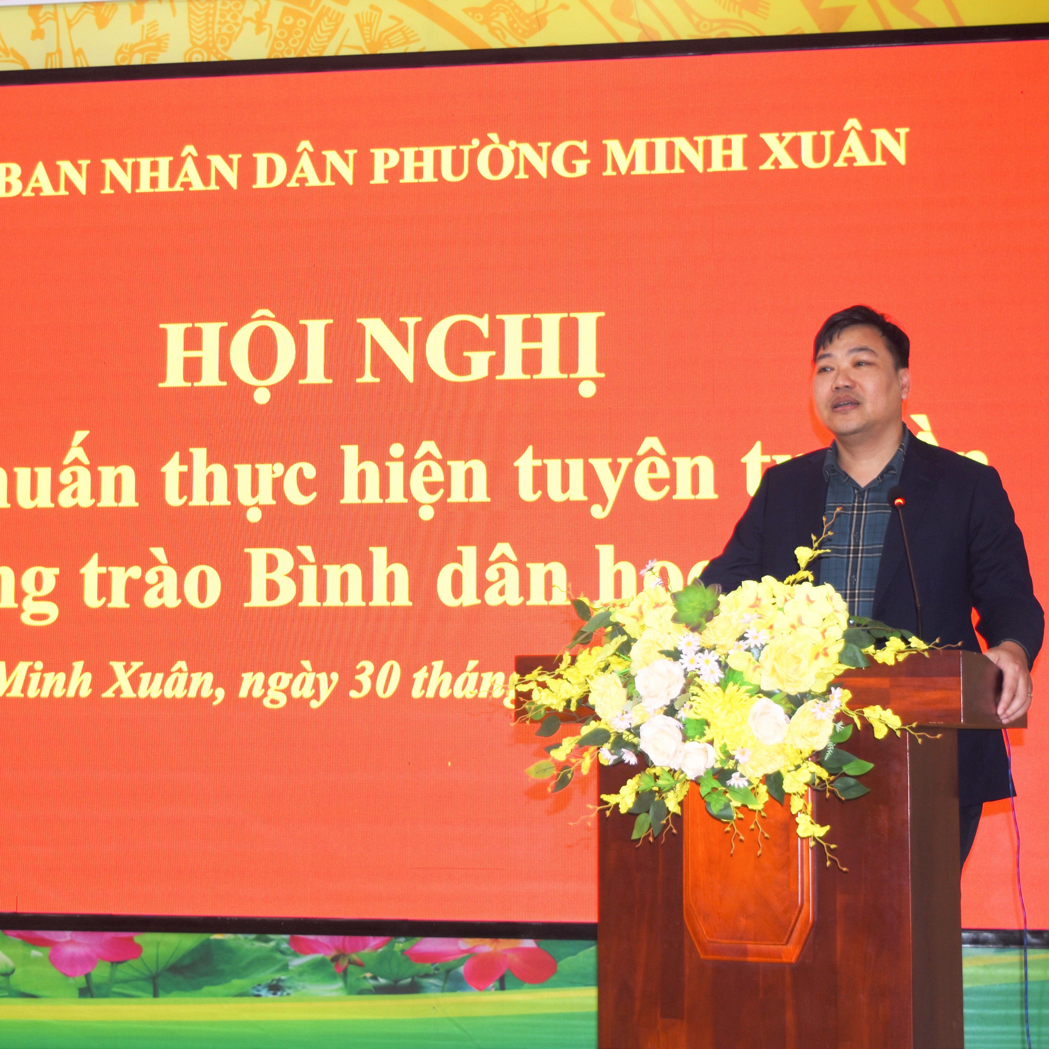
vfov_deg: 23.7
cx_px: 403
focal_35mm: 73
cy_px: 523
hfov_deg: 23.6
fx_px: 2503
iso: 100
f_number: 4.8
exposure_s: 1/60
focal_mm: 38
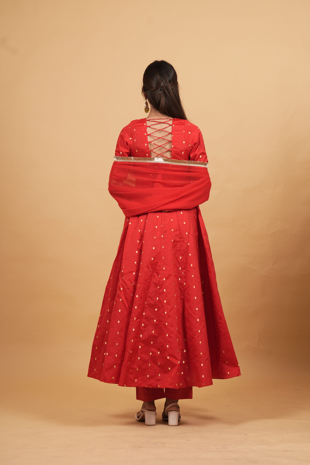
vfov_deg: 23.1
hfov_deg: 15.5
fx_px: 1136
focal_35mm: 88
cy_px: 232
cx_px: 155
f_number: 5.6
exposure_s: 1/125
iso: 125
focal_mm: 88
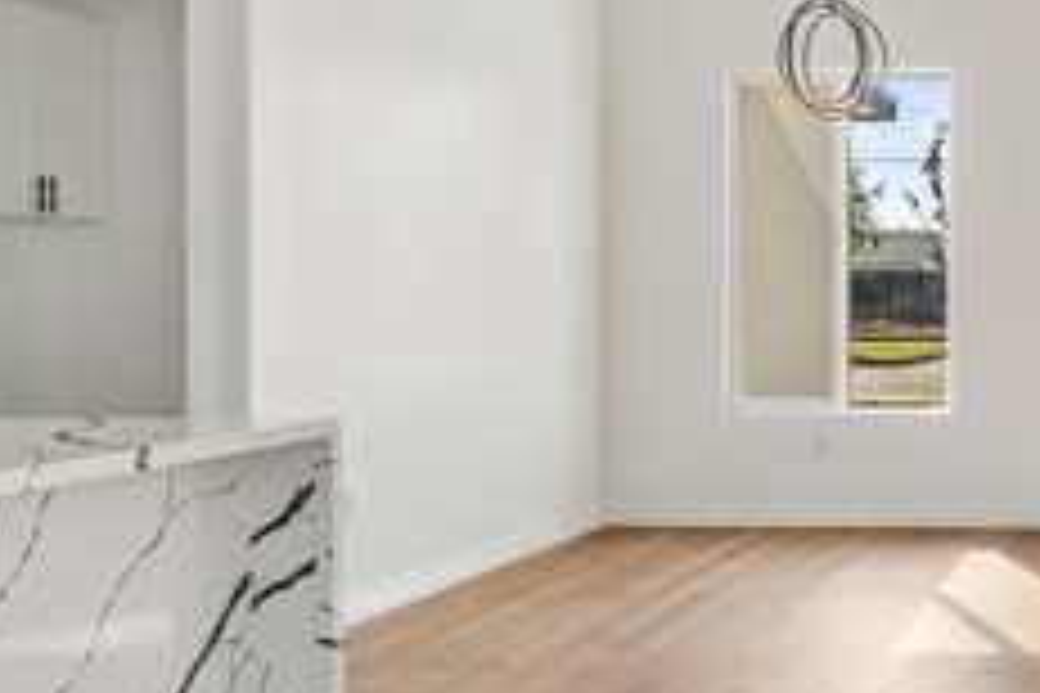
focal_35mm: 47
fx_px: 1358
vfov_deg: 28.6
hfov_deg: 36.0
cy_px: 308
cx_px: 1130
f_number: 5.6
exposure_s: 1/25
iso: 400
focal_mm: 17
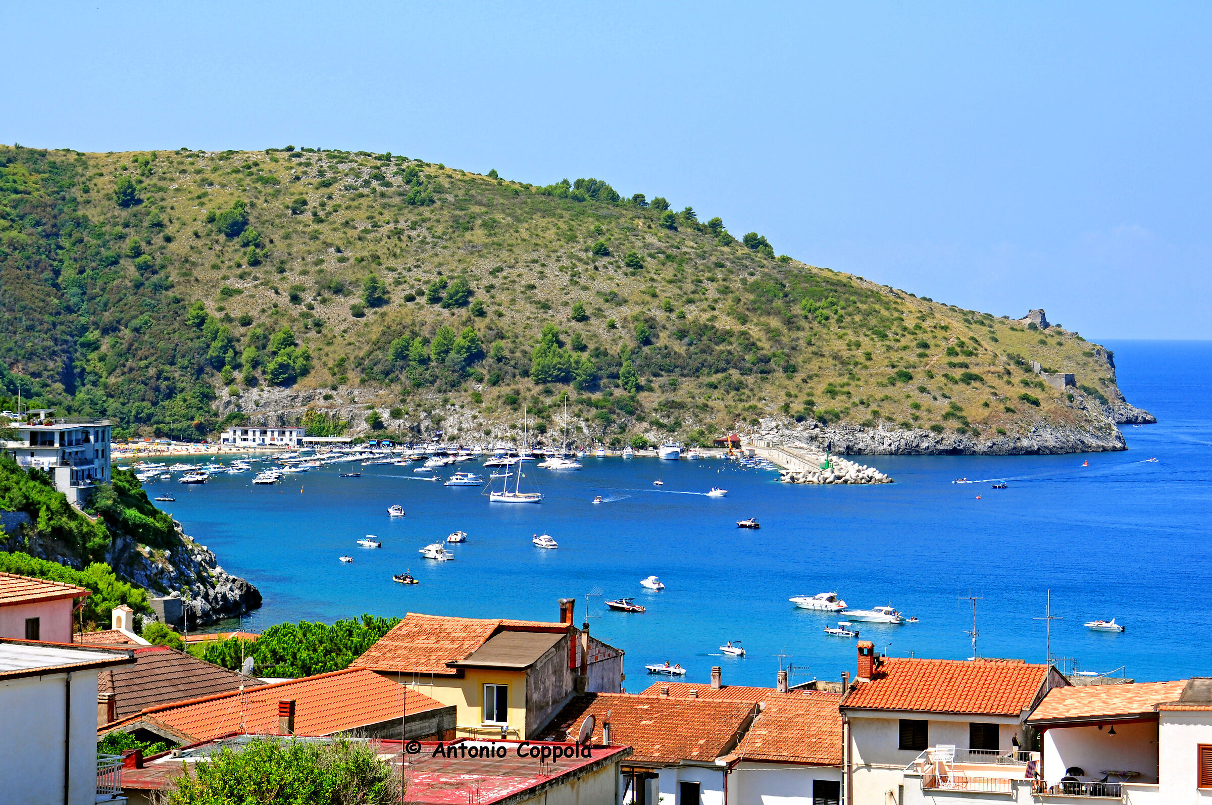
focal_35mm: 93
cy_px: 402
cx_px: 606
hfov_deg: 21.9
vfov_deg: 14.7
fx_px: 3127
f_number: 6.3
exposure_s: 1/640
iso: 200
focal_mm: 62
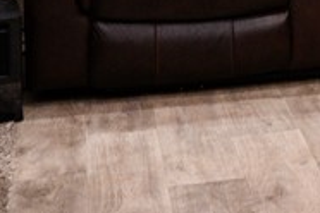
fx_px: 1404
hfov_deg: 11.9
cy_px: -225
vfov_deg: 8.2
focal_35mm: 158
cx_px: 600
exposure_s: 1/80
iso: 3200
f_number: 3.5
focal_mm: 27
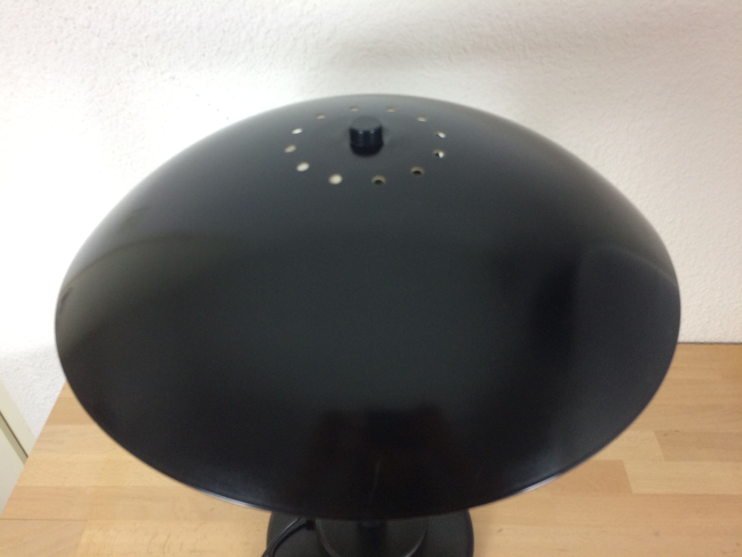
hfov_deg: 61.7
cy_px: 278
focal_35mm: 29
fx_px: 622
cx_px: 371
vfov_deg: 48.2
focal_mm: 4.15
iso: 80
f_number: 2.2
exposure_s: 1/33
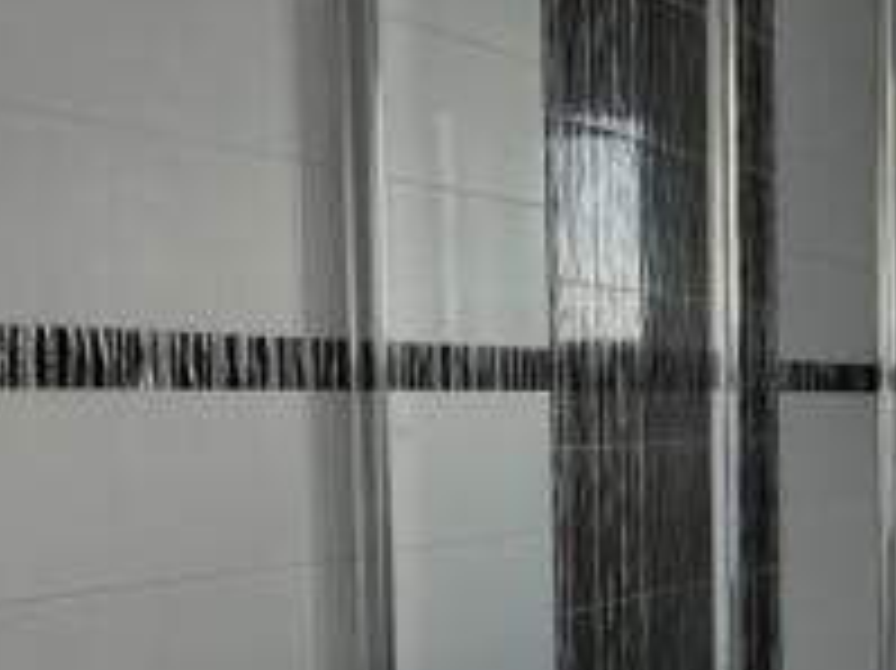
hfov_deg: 35.3
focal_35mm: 41
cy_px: 429
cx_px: 1096
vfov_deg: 34.9
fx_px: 1061
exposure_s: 1/99
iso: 80
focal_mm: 2.22
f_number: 2.2
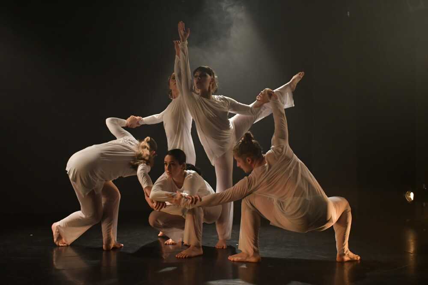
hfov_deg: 46.4
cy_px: 142
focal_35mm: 42
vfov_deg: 31.9
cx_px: 214
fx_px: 499
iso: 3200
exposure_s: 1/100
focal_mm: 28
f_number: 2.8
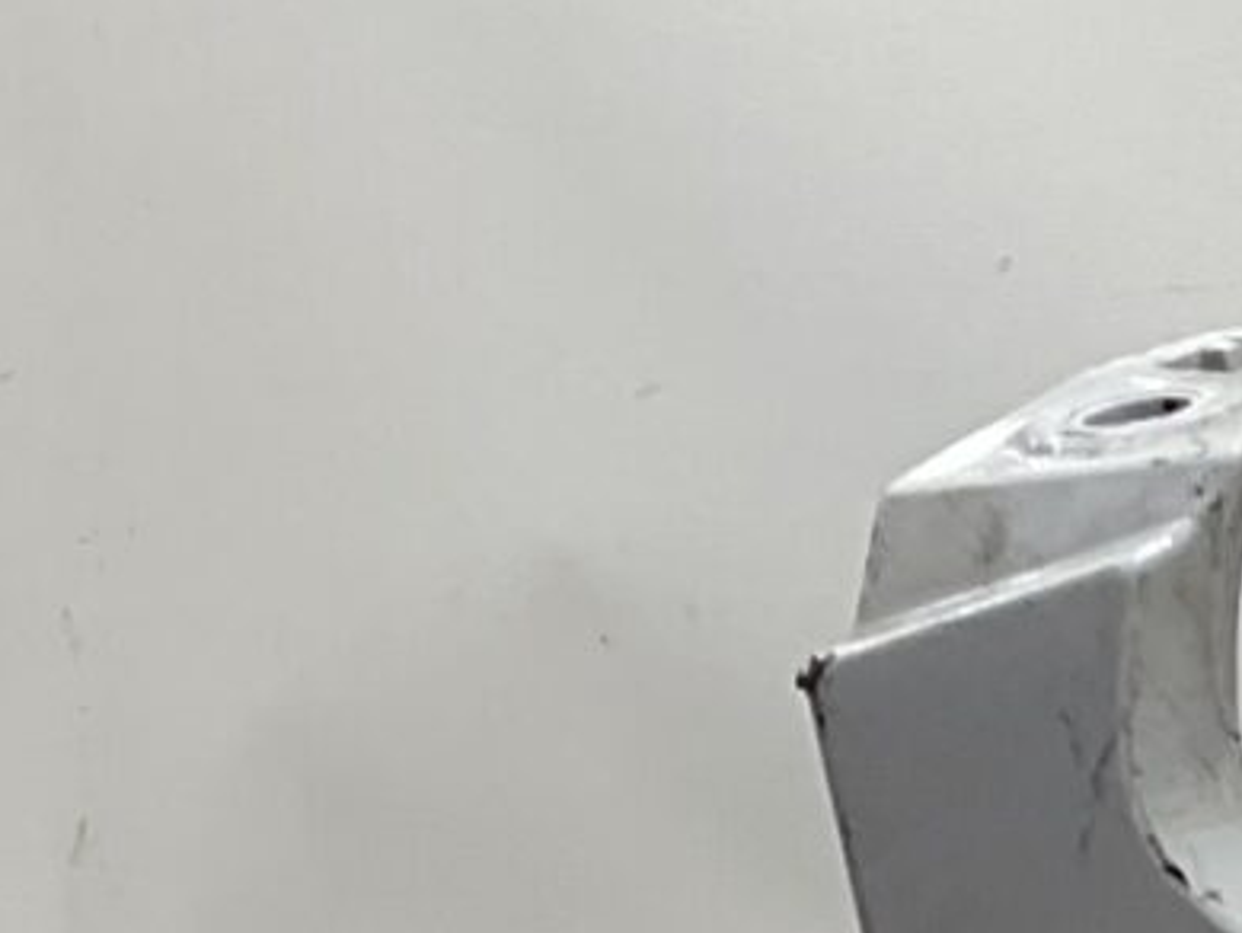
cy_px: 1882
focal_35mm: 191
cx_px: 2474
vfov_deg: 7.5
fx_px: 6855
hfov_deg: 9.7
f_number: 1.8
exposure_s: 1/120
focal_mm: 3
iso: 25
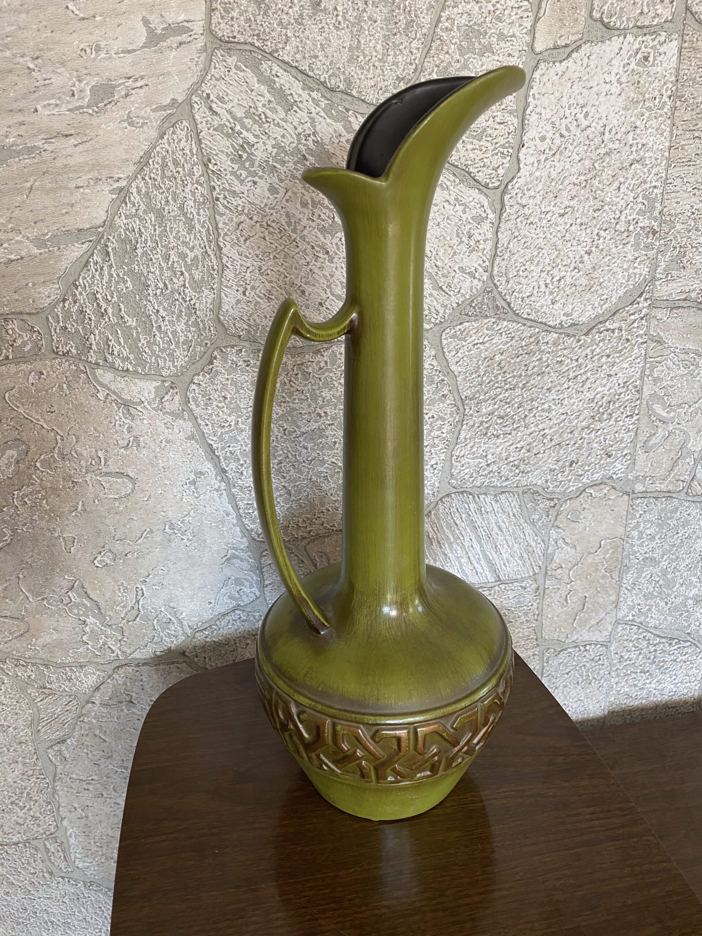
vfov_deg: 67.3
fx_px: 703
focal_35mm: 26
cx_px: 351
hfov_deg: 53.1
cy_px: 468
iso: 125
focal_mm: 4.25
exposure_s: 1/60
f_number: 1.8
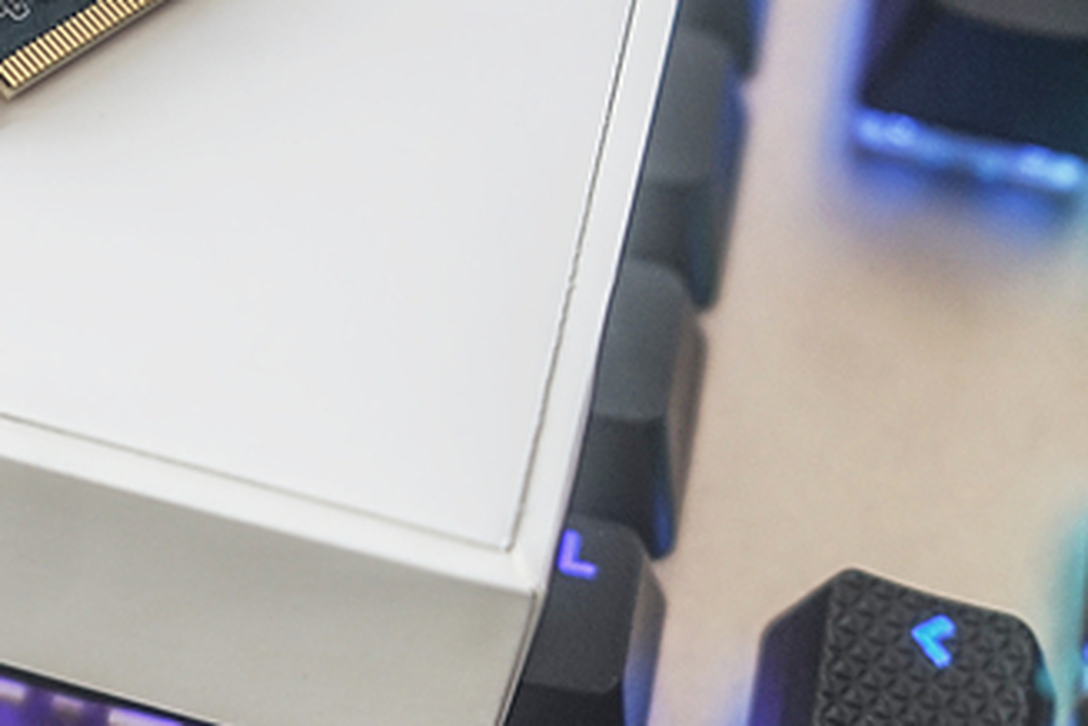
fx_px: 3717
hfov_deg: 15.9
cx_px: -293
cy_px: -78
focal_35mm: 123
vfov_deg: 11.0
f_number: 4.5
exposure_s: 1/5
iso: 100
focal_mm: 41
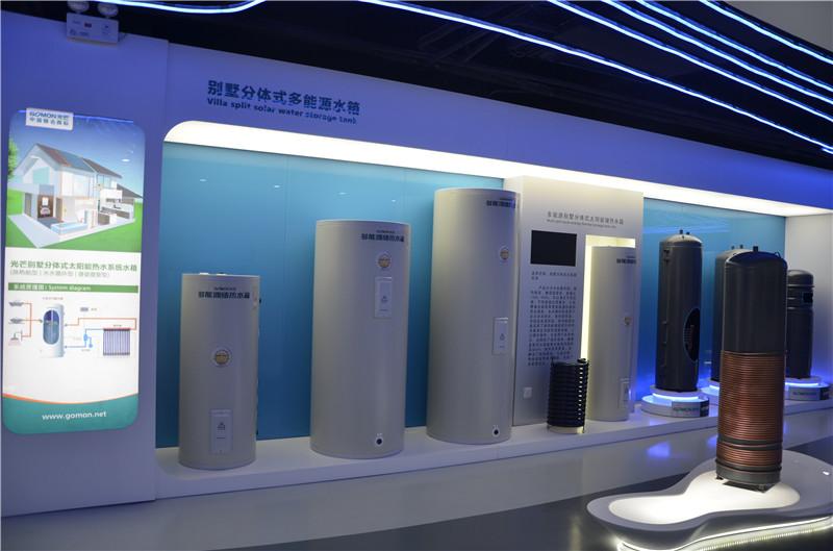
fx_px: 623
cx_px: 416
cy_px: 276
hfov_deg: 67.5
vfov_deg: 47.7
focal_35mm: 27
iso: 250
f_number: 3.5
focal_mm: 18
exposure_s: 1/50
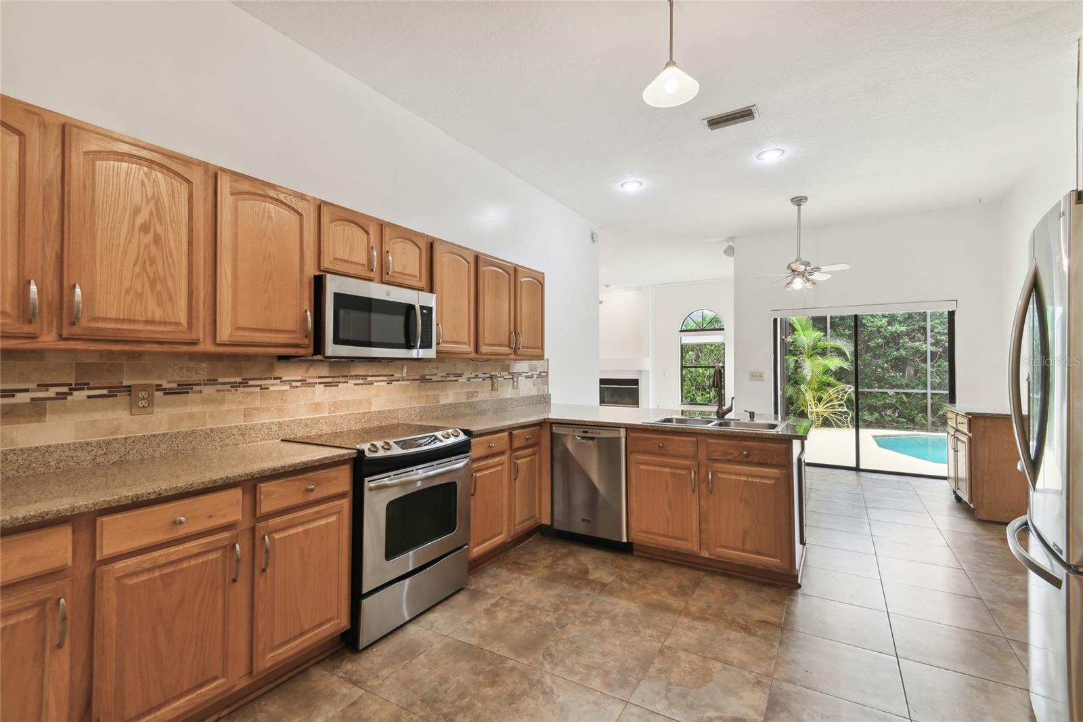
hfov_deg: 100.4
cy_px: 361
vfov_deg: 77.3
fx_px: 451
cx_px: 542
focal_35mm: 15
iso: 100
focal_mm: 10
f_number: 7.1
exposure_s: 1/6
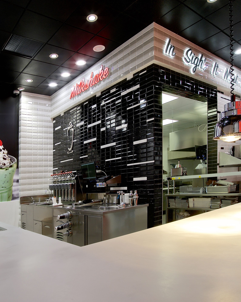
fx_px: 214
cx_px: 90
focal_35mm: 24
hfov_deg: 58.0
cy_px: 151
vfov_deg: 70.3
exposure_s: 1/5
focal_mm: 17
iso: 200
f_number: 13
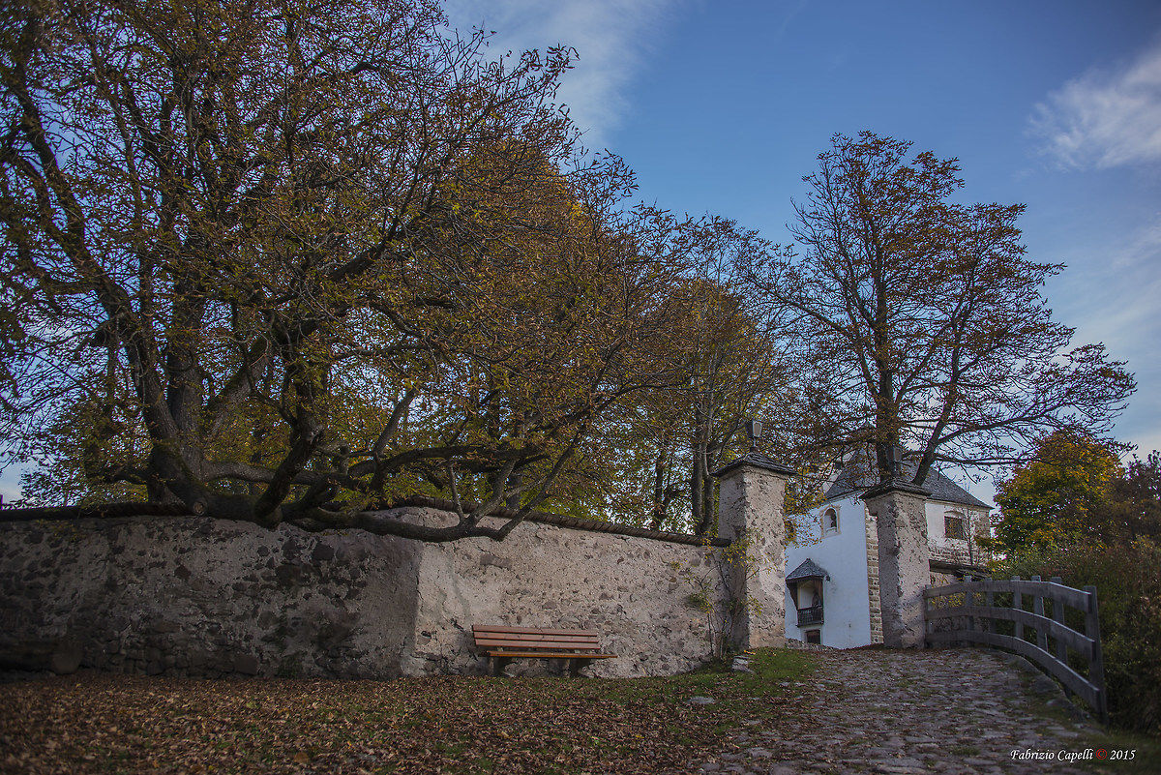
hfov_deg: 65.5
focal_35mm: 28
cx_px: 580
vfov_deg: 46.4
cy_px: 388
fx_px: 903
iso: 50
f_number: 3.5
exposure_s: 1/50
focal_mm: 28
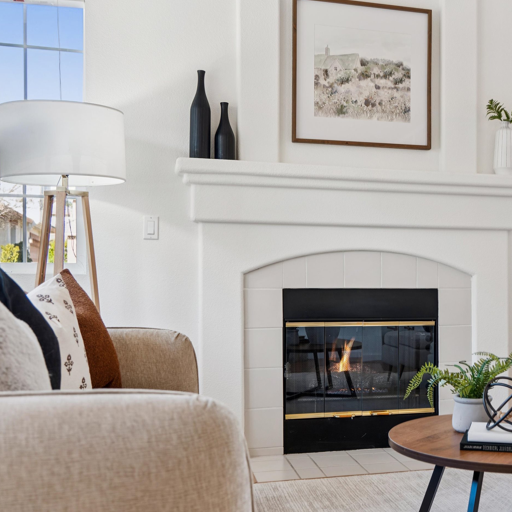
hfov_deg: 38.9
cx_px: 385
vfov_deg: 40.0
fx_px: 703
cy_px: 271
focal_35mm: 42
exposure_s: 1/25
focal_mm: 30
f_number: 5.6
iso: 250
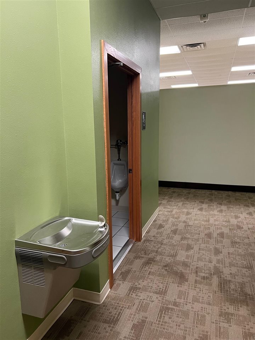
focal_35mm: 26
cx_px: 128
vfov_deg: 67.3
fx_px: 255
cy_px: 170
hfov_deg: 53.1
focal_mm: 5.7
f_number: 1.5
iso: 200
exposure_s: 1/60
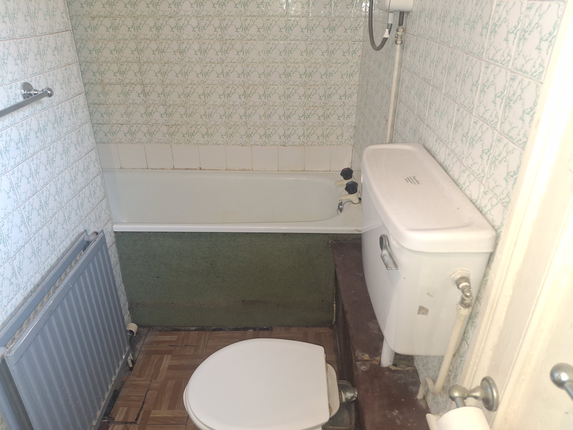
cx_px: 286
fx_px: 414
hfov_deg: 69.4
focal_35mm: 25
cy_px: 215
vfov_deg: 54.9
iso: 200
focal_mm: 4.69
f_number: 1.8
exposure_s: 1/50
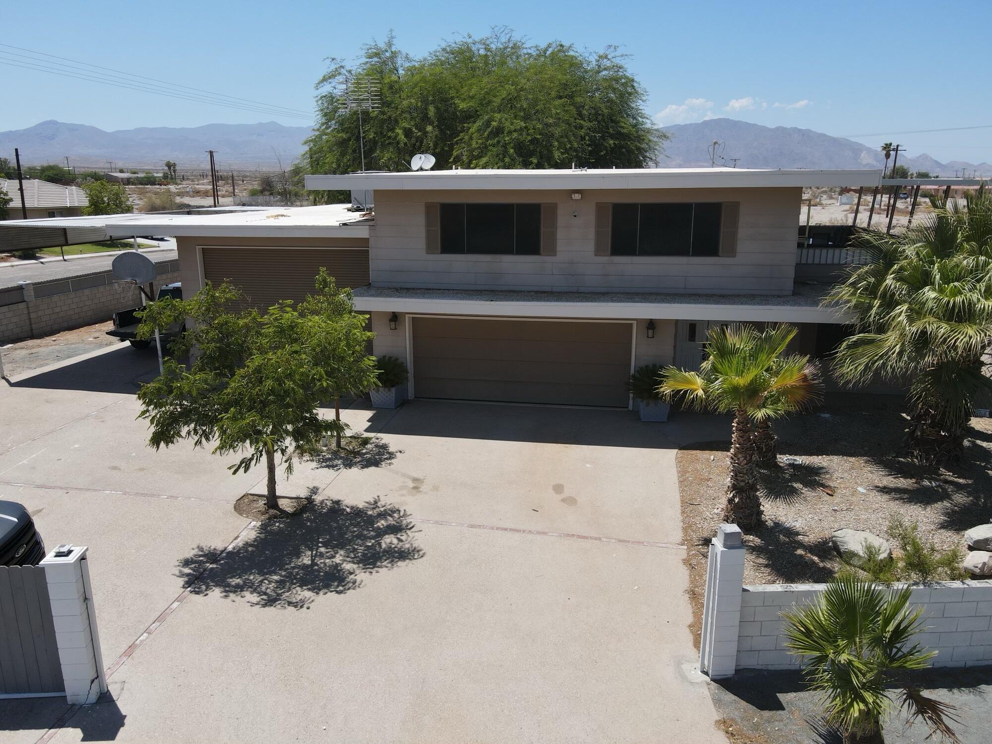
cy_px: 372
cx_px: 496
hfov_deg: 71.6
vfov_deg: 56.8
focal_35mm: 24
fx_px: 688
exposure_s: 1/800
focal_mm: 4.5
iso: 100
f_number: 2.8
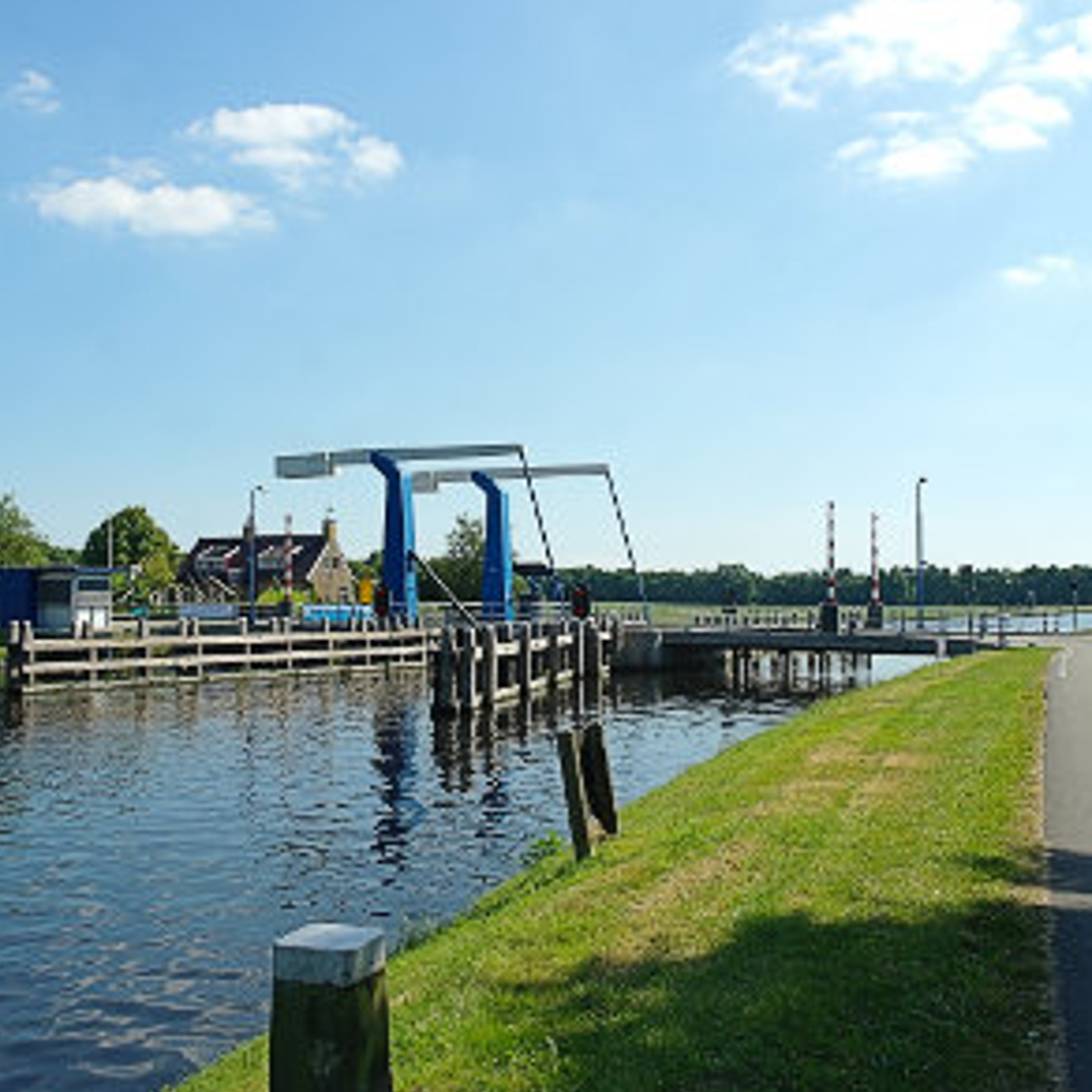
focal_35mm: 35
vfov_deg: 47.2
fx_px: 1249
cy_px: 546
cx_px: 503
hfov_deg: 47.2
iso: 100
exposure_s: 1/125
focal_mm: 18
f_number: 9.5
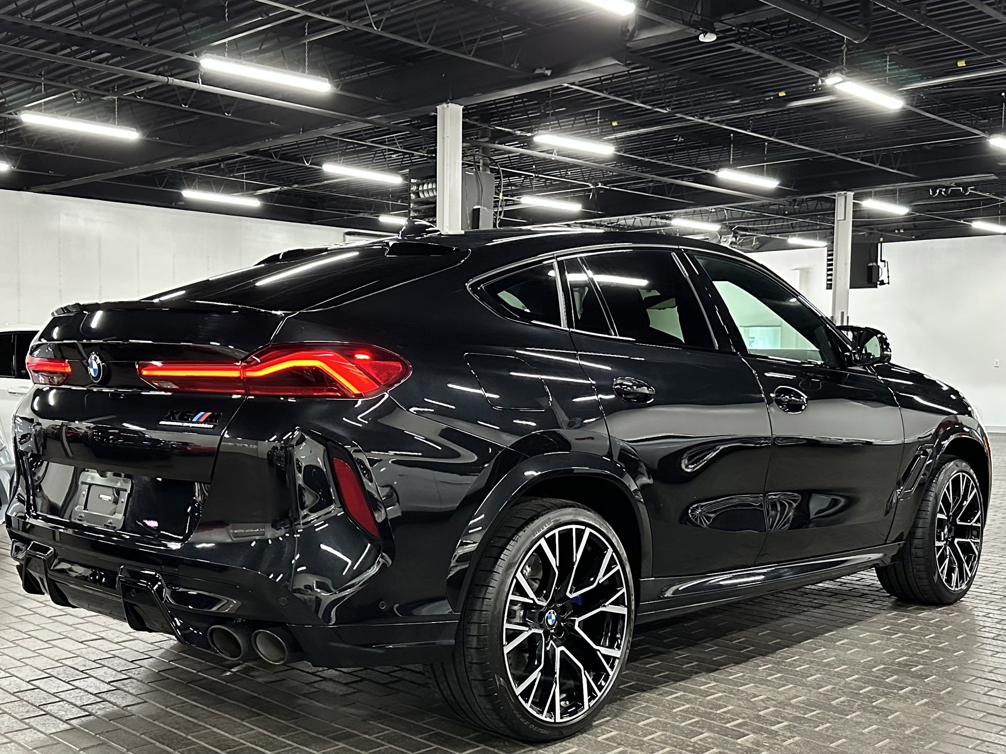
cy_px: 377
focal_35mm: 24
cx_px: 503
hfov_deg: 71.6
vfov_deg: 56.8
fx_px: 697
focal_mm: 6.86
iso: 800
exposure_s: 1/60
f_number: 1.78
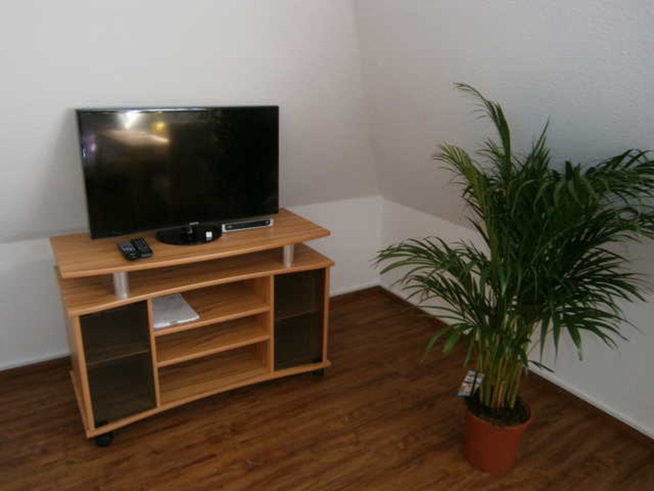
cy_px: 246
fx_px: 491
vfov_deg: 53.1
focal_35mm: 26
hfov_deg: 67.3
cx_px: 327
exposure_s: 1/30
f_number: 2.8
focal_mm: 4.7
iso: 125
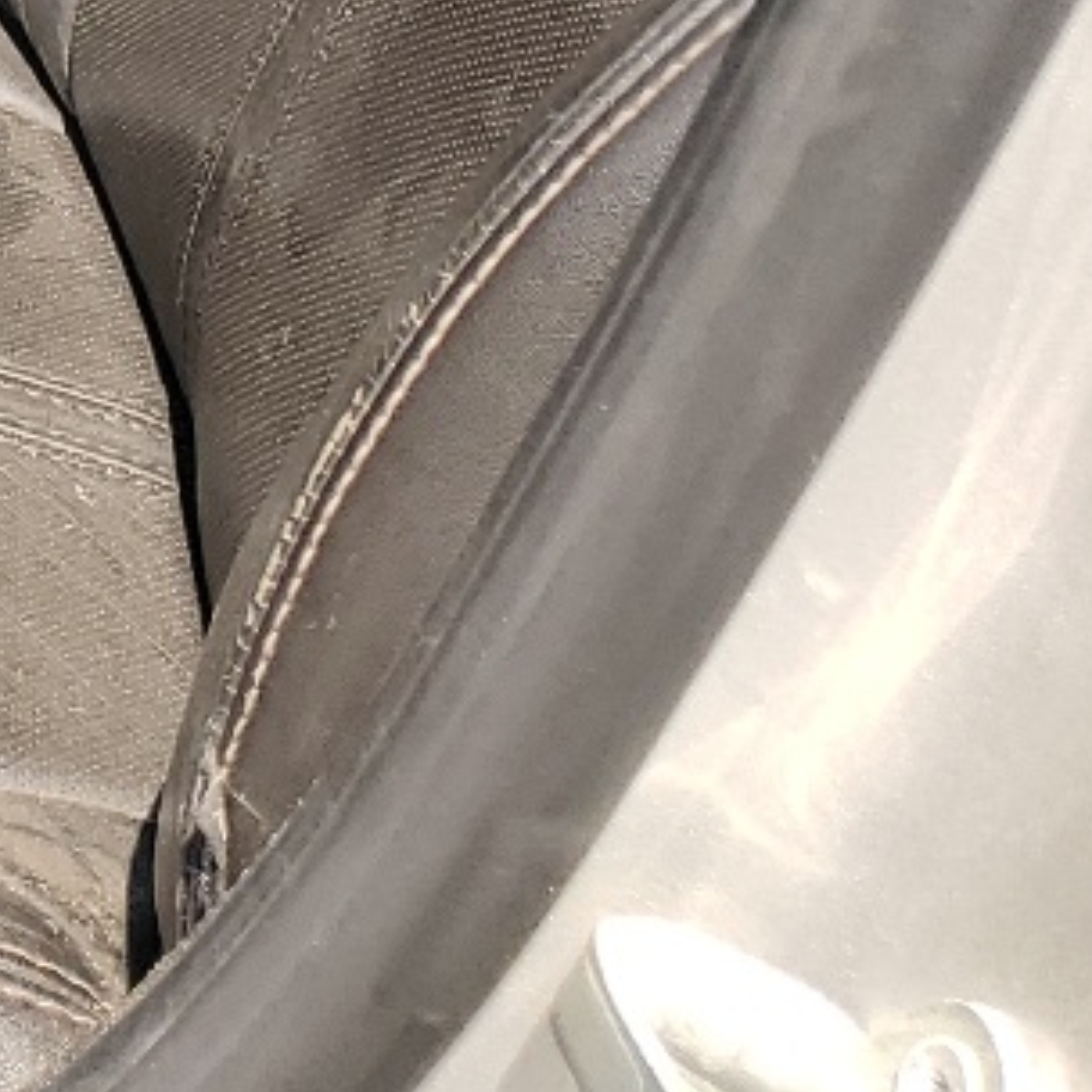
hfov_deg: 11.7
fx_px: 4319
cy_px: -862
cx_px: -1559
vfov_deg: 13.1
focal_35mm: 121
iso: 50
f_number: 1.5
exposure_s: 1/769
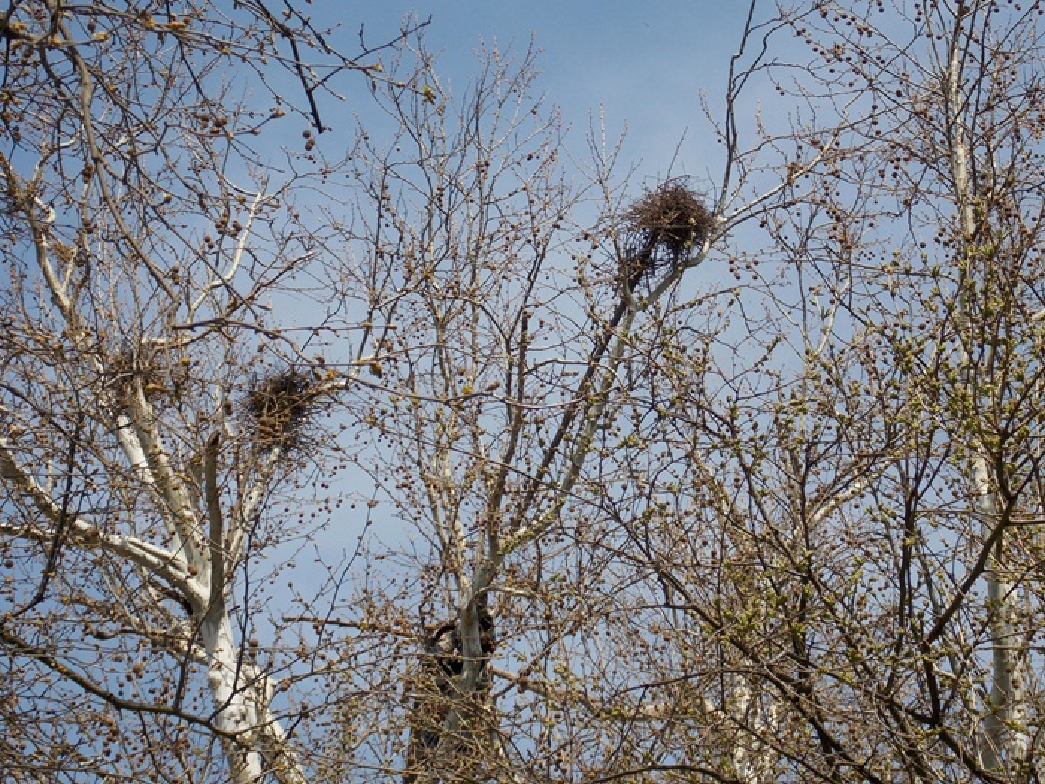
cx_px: 522
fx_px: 3230
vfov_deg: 13.8
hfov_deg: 18.4
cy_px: 392
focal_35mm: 107
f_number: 4.7
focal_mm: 19.1
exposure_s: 1/500
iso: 80
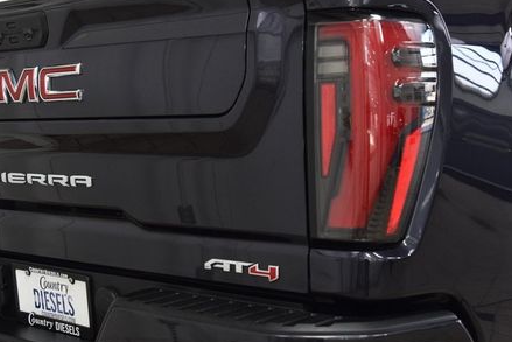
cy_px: 234
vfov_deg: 19.4
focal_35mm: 70
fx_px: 996
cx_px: 163
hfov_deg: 28.6
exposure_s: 1/60
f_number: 5
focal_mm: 32
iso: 1600
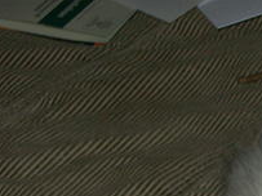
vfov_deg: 6.5
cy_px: 267
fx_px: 1717
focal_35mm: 227
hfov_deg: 8.5
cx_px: 404
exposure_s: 1/60
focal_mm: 18.41
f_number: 3.2
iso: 200
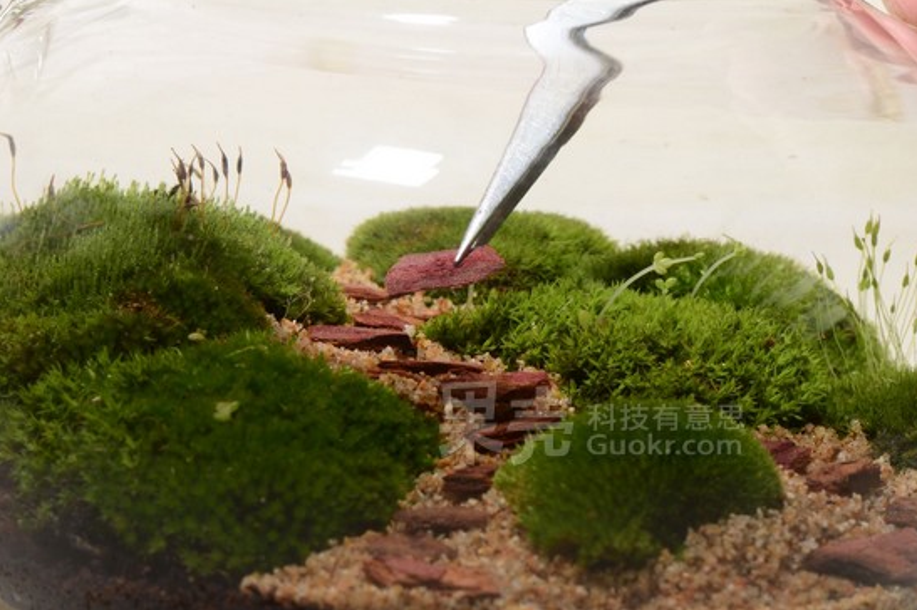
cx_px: 462
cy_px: 304
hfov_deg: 12.9
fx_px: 4060
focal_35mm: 160
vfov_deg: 8.6
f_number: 25
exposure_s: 1/160
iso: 100
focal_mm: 105
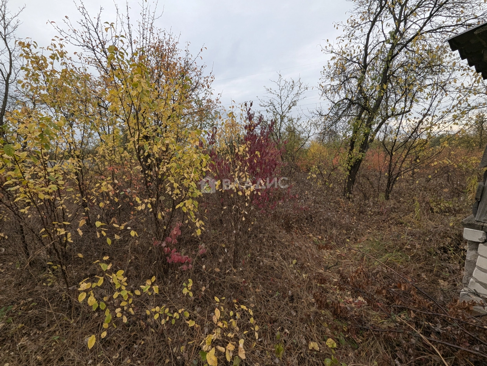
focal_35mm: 13
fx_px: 183
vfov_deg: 90.1
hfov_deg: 106.1
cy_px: 183
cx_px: 244
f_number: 2.2
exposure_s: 1/344
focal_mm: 1.95
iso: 29
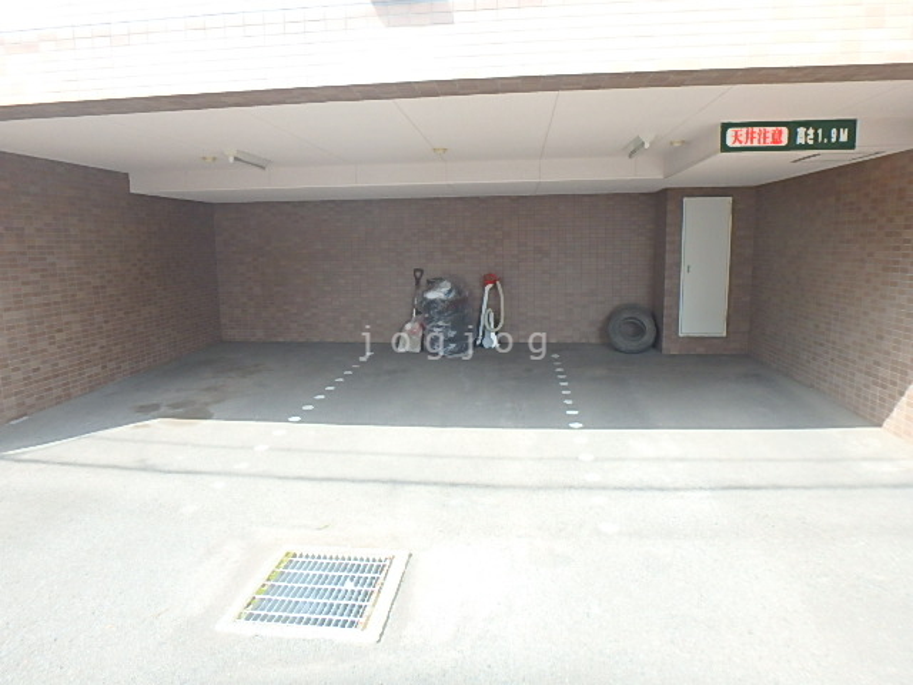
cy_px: 342
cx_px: 456
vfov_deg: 63.4
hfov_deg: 79.0
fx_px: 554
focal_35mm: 21
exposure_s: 1/250
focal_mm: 3.7
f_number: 3.5
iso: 250
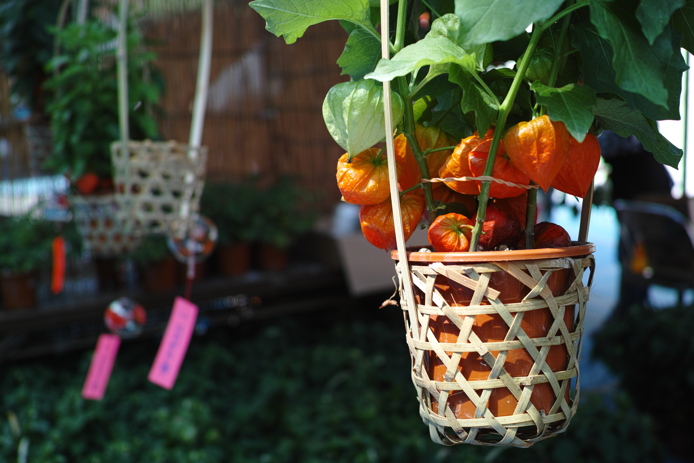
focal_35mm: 45
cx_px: 347
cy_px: 232
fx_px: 867
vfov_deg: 29.9
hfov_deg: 43.6
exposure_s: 1/200
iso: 100
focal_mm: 30
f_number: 2.8
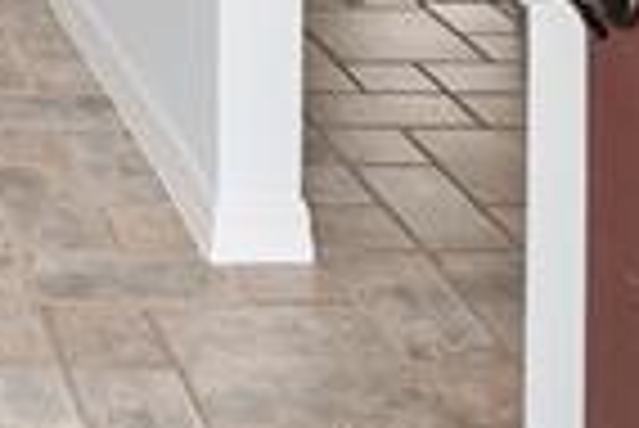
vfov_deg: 11.3
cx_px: -320
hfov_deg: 18.0
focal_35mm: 101
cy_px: -599
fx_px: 1795
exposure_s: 1/25
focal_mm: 14
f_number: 8
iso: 400
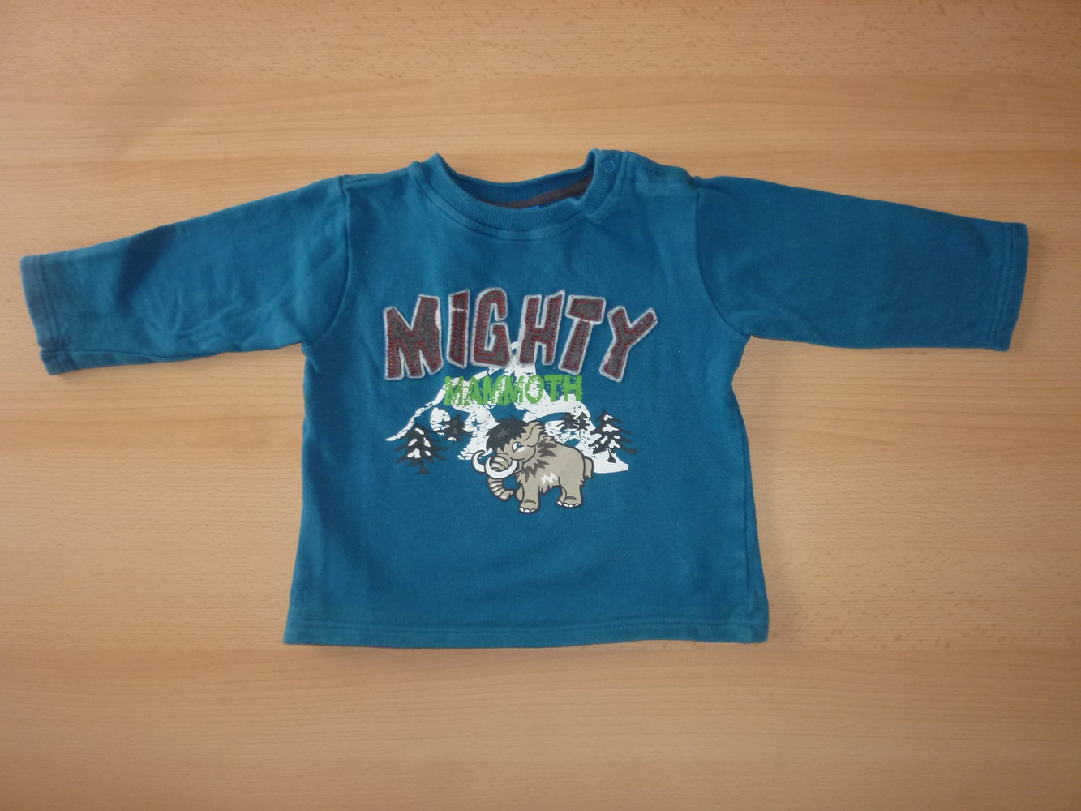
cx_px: 540
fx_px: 781
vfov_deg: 54.9
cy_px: 406
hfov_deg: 69.4
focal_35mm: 25
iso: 160
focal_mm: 4.5
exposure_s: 1/30
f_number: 3.3
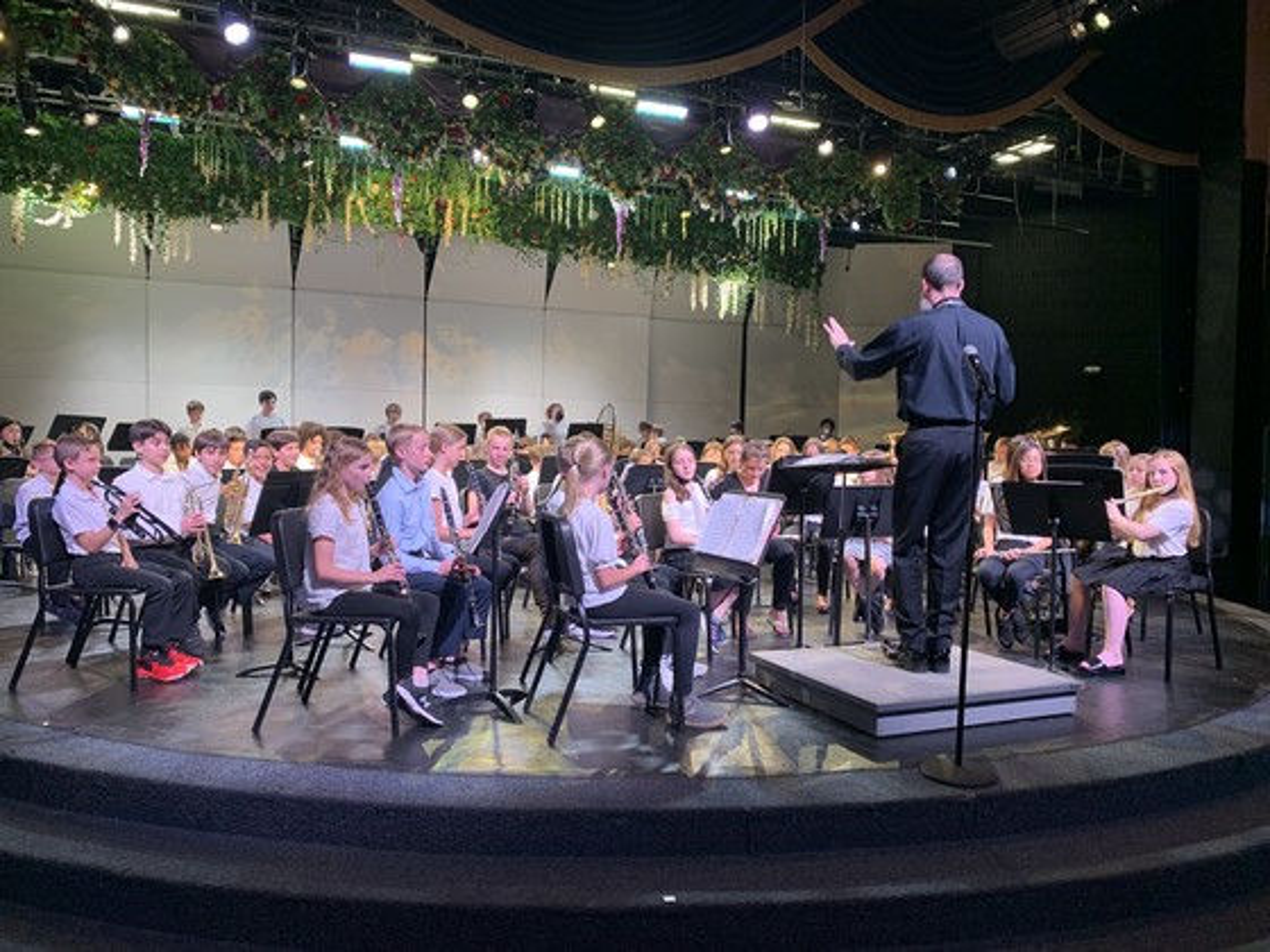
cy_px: 476
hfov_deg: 67.3
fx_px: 954
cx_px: 635
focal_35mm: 26
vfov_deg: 53.1
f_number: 1.8
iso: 125
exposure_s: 1/60
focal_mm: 4.25
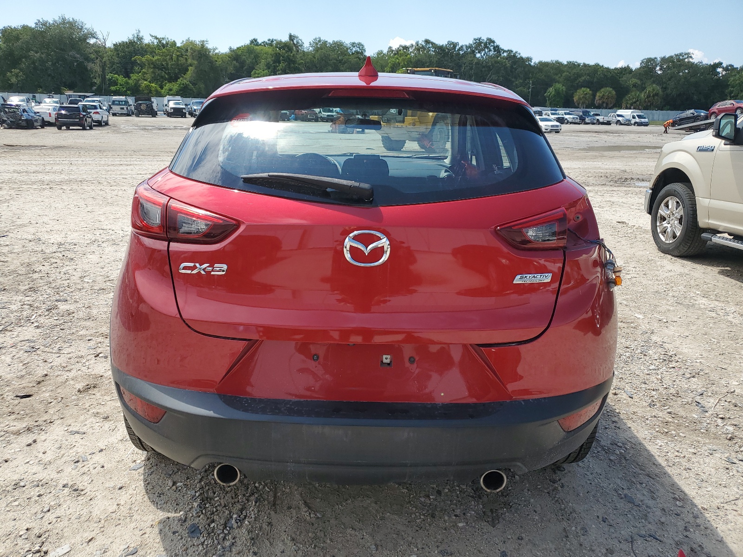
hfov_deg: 67.3
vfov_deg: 53.1
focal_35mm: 26
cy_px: 278
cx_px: 372
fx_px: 558
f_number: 1.5
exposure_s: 1/2500
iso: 50
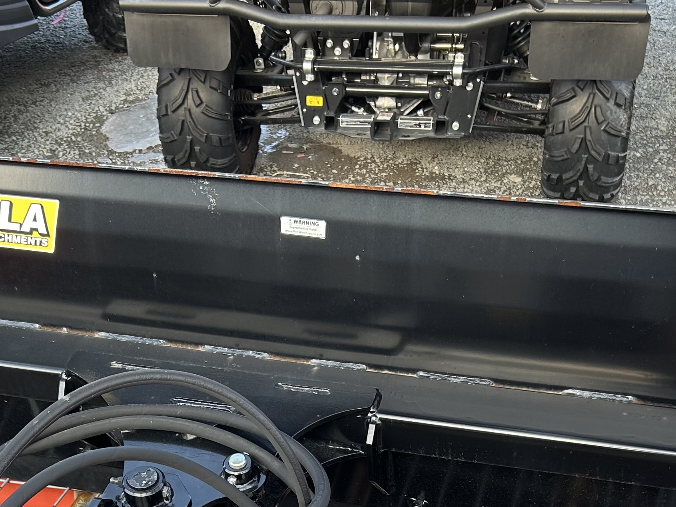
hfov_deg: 31.1
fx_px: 1211
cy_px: 596
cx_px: 284
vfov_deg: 22.0
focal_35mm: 62
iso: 32
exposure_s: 1/137
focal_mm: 5.7
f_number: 1.5
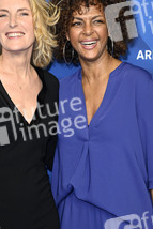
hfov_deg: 12.2
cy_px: 177
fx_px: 713
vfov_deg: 18.1
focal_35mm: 112
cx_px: 62
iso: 1000
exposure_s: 1/200
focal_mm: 60
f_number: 5
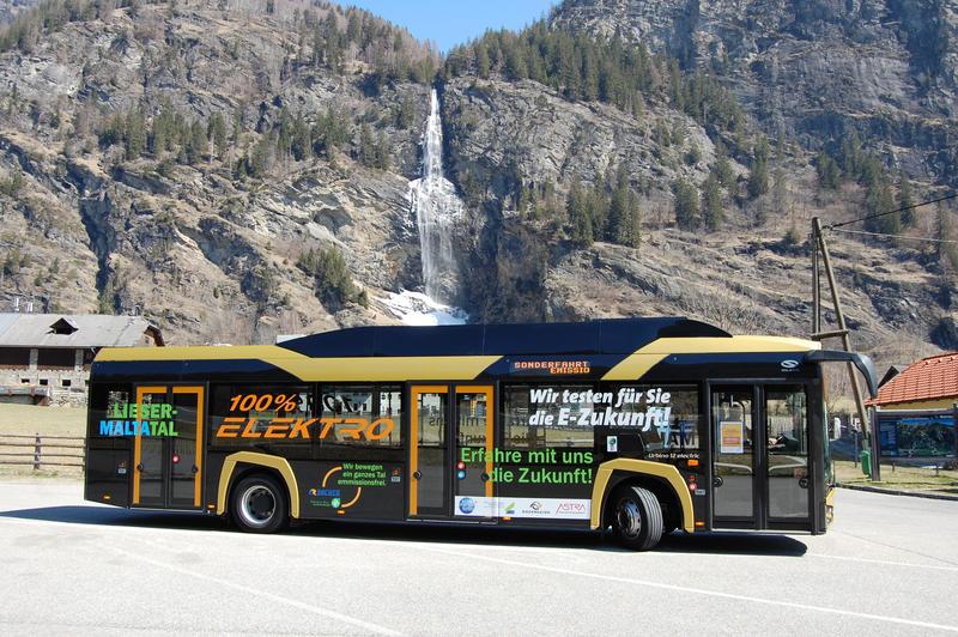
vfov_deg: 39.9
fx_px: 877
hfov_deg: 57.3
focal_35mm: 33
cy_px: 318
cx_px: 479
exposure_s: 1/200
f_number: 7.1
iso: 200
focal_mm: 22
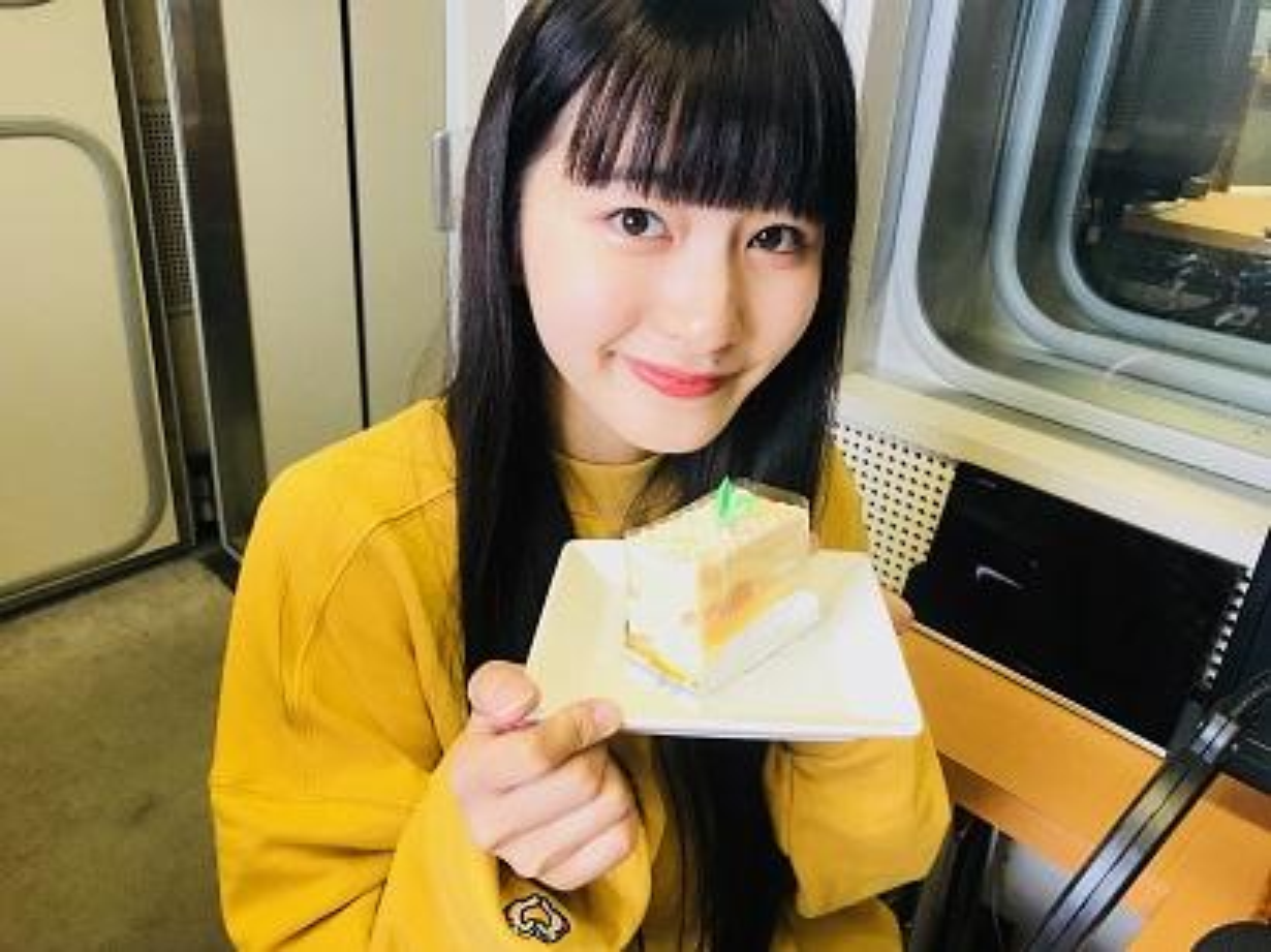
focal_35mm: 28
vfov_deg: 49.7
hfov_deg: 63.5
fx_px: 1027
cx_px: 636
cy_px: 476
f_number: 1.8
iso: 25
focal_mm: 4
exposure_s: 1/33
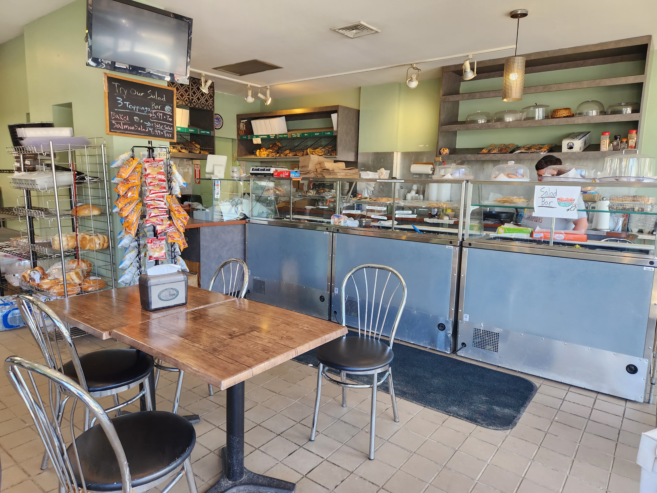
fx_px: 437
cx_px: 328
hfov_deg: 73.9
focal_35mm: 23
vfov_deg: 58.9
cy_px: 246
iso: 125
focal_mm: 5.4
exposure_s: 1/180
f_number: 1.8
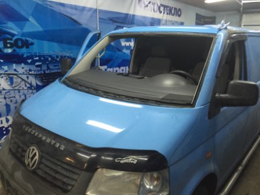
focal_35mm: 29
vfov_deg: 48.2
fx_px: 218
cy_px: 98
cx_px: 130
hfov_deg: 61.7
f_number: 2.2
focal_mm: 4.15
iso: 160
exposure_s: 1/33
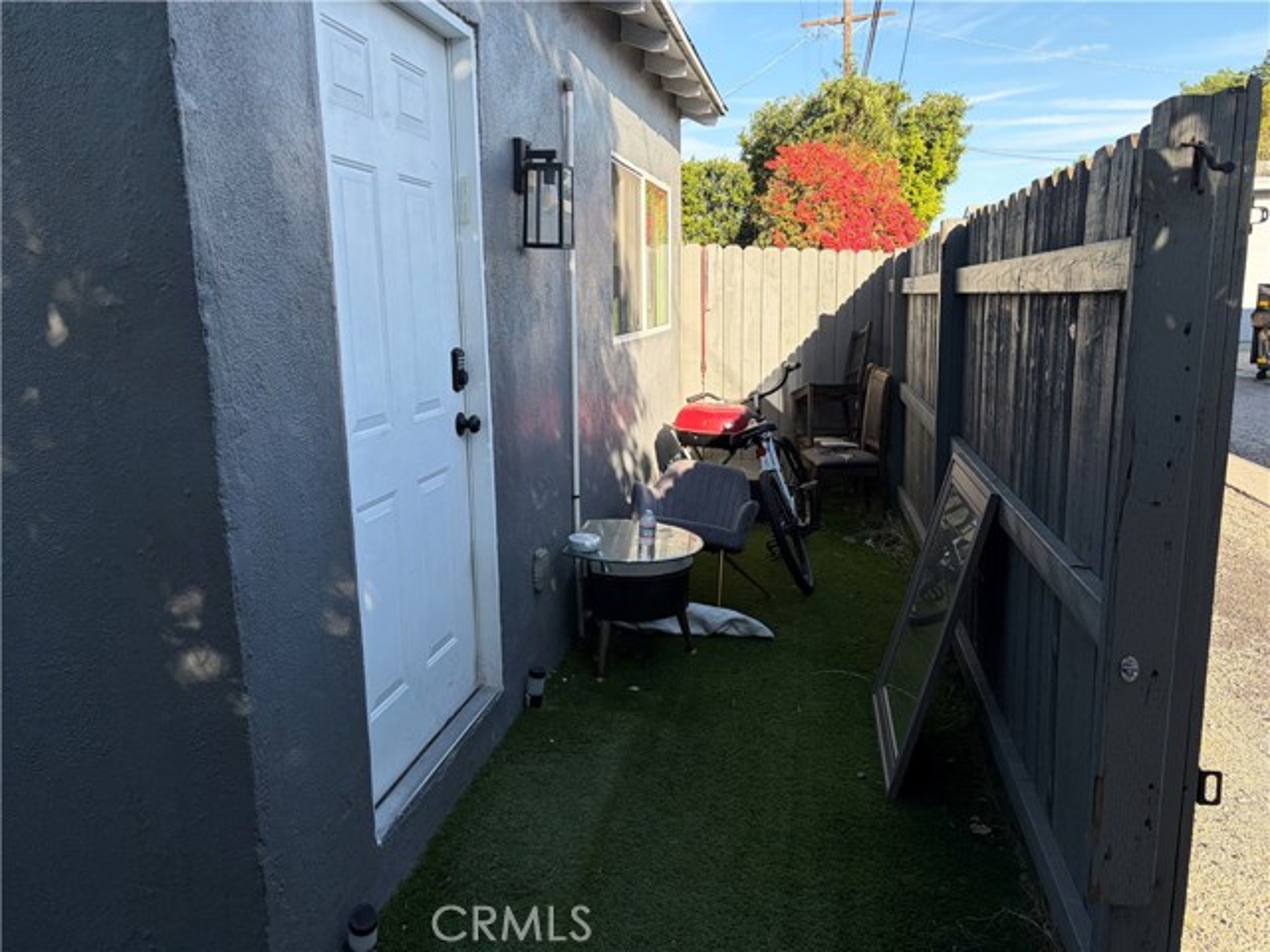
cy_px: 476
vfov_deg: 53.1
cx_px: 635
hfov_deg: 67.3
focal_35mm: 26
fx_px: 954
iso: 50
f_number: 1.6
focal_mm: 5.96
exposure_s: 1/1393
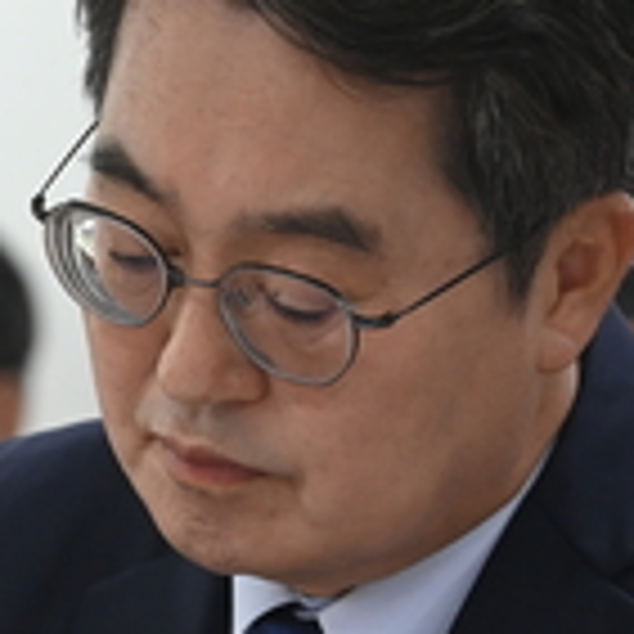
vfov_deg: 3.2
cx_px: -148
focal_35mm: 543
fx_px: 11252
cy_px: 517
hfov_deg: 3.2
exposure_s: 1/250
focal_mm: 150
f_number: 5.6
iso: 4000
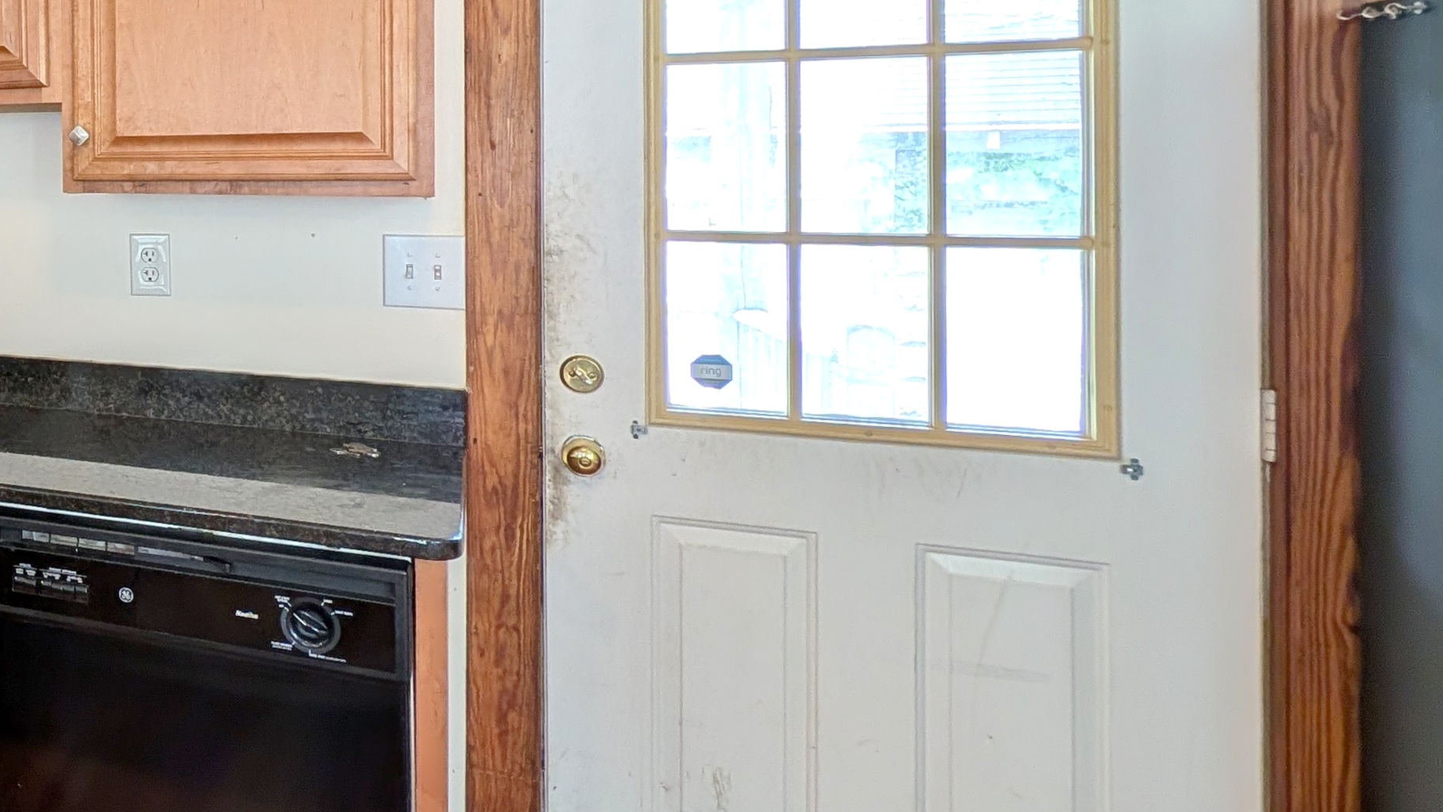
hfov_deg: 47.3
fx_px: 1110
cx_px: -154
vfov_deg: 38.7
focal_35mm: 29
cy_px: 163
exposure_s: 1/30
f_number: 1.95
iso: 77
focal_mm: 2.23
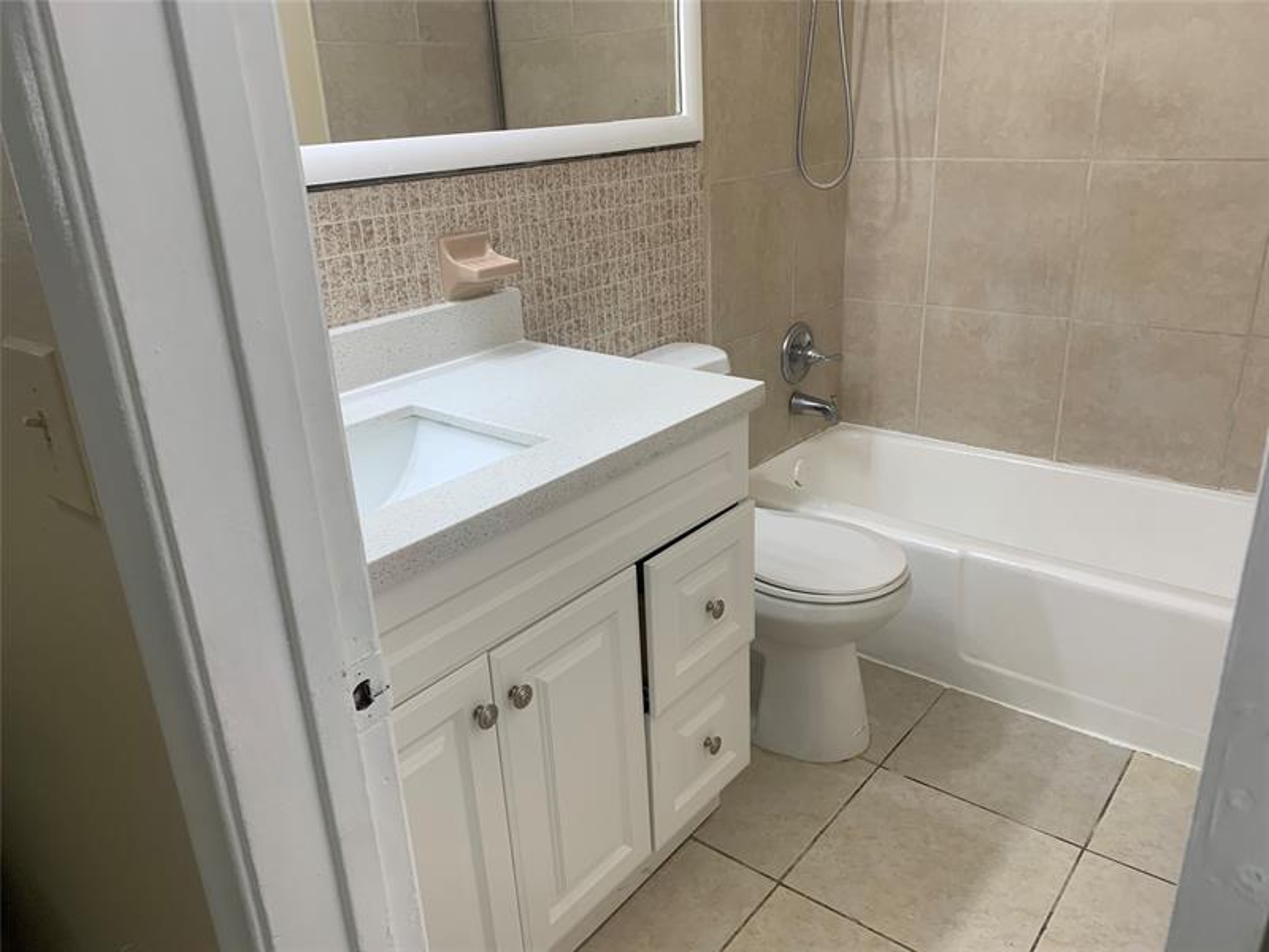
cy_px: 476
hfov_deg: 67.3
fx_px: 953
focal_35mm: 26
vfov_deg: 53.1
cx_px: 634
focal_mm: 4.25
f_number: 1.8
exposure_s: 1/60
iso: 50
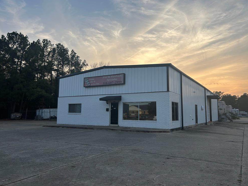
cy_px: 90
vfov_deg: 51.4
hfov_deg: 65.3
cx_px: 128
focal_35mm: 27
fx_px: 193
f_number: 1.5
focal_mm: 5.7
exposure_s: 1/902
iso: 50
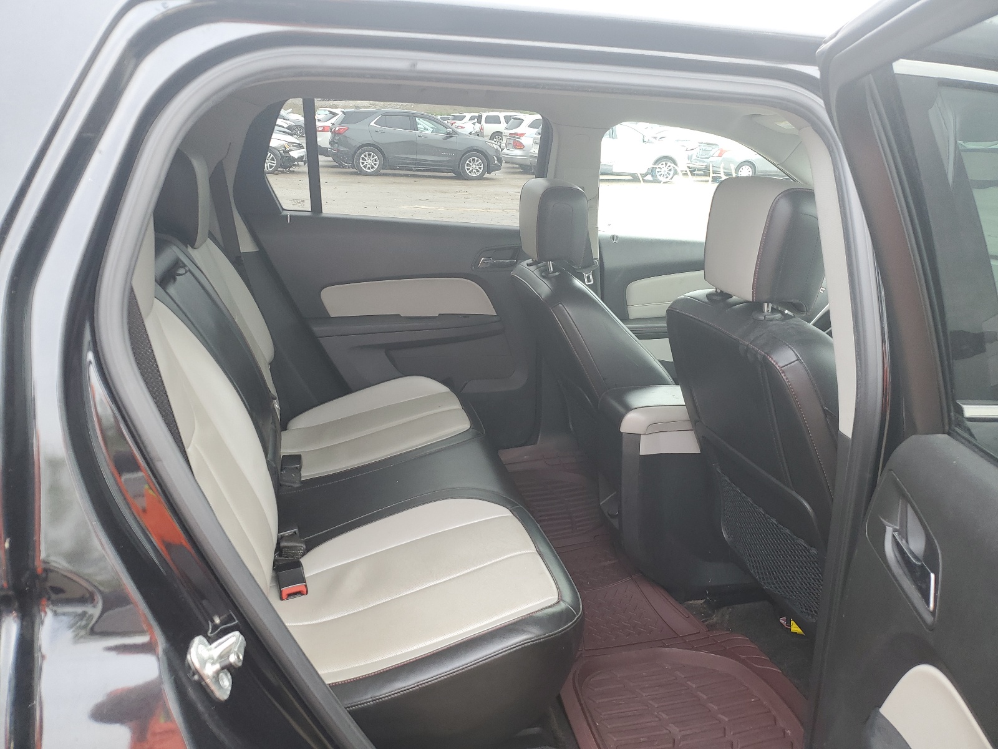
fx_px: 750
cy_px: 374
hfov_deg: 67.3
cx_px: 499
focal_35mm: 26
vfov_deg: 53.1
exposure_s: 1/167
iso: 50
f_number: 1.5
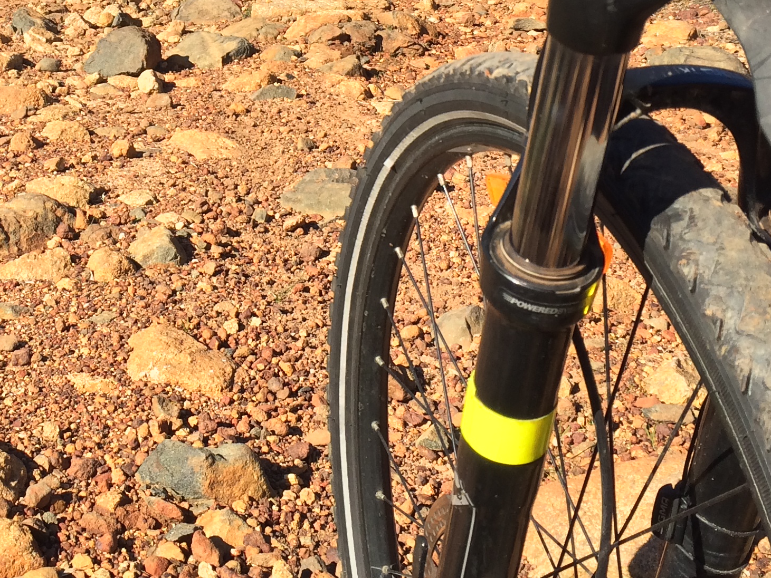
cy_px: 19
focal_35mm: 67
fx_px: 1492
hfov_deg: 28.4
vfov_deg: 21.3
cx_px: 173
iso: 40
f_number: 2.2
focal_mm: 4.12
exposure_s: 1/1368
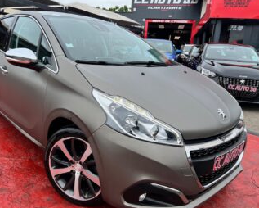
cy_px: 106
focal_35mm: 30
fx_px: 230
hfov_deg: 58.4
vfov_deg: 48.5
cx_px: 109
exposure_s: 1/1645
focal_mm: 5.7
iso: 50
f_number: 1.5
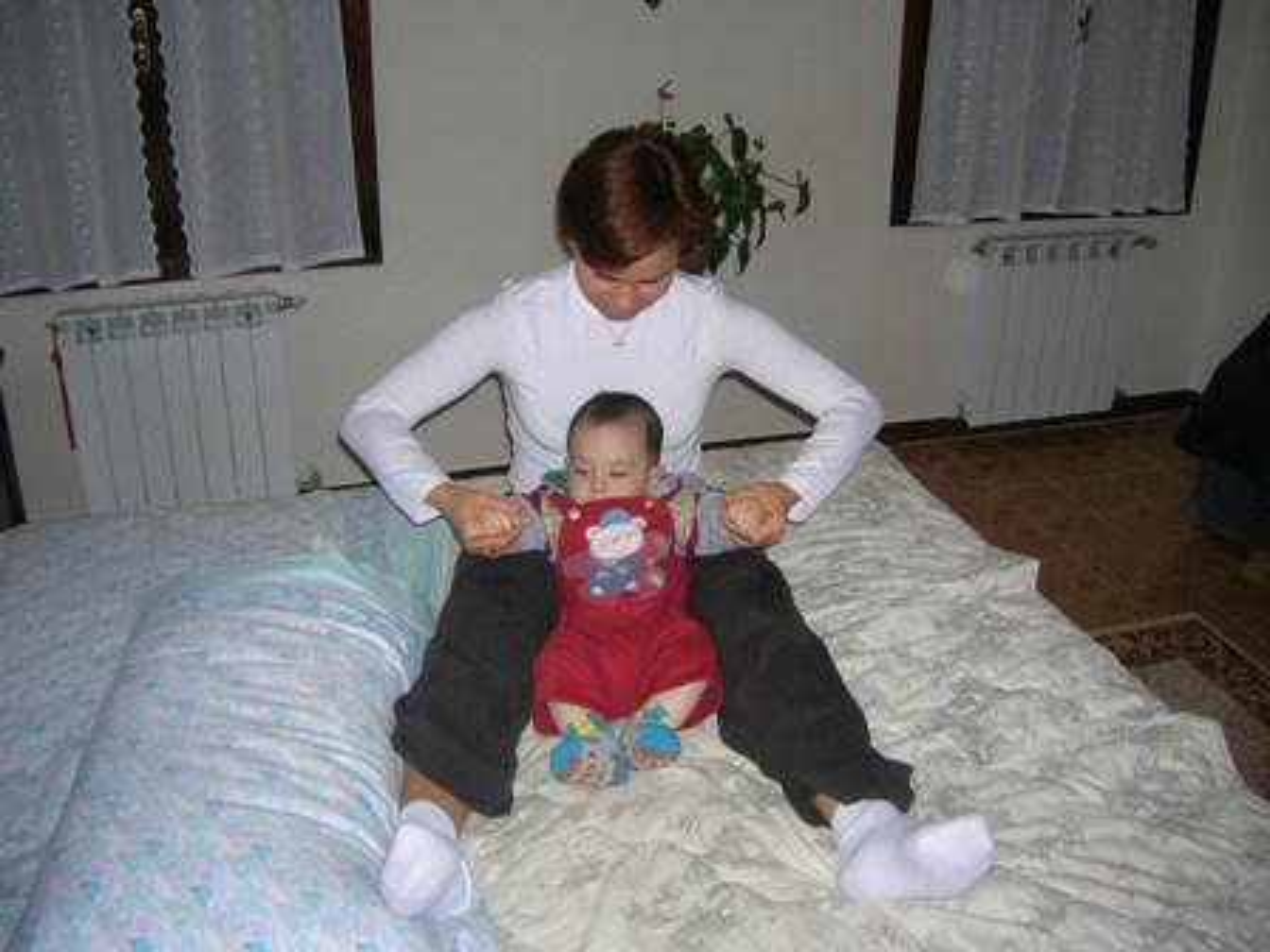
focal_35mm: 34
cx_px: 635
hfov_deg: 54.0
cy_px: 476
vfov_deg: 41.8
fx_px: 1247
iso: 50
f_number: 2.9
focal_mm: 5.7
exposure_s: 1/60.1
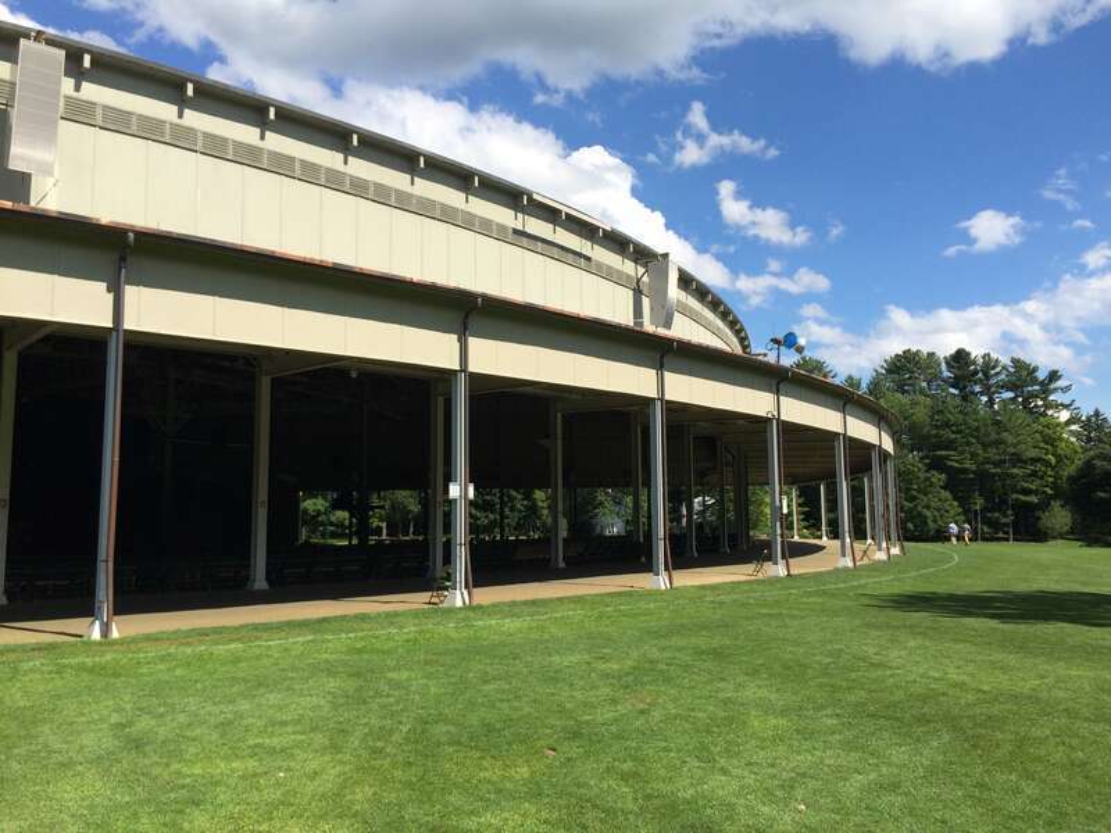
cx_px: 556
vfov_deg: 48.2
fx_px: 931
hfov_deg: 61.7
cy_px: 416
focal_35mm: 29
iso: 32
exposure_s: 1/2415
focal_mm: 4.15
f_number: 2.2
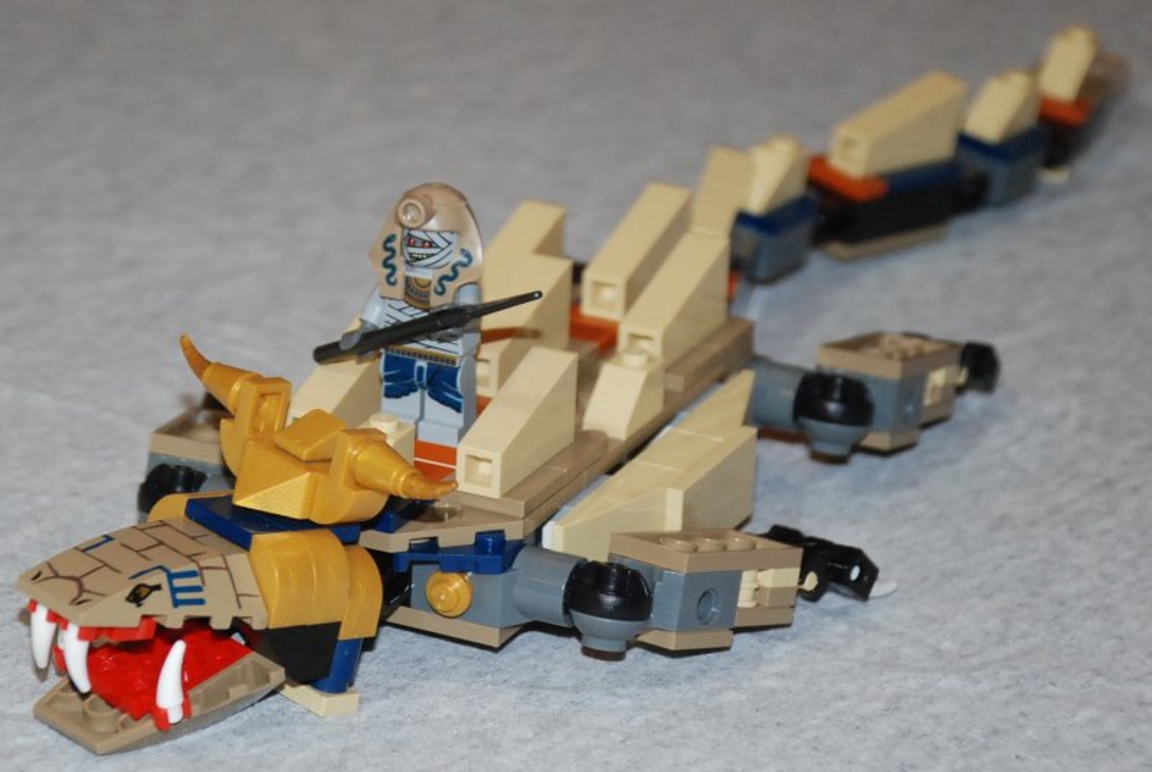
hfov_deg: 16.0
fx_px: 4086
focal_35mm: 128
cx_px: 576
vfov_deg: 10.8
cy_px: 386
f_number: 5.6
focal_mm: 85
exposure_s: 1/60
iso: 1000
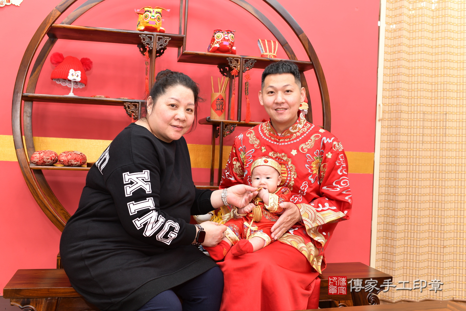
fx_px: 453
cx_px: 233
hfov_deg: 54.4
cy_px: 156
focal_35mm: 35
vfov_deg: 37.9
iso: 800
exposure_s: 1/200
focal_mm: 35
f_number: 4.5
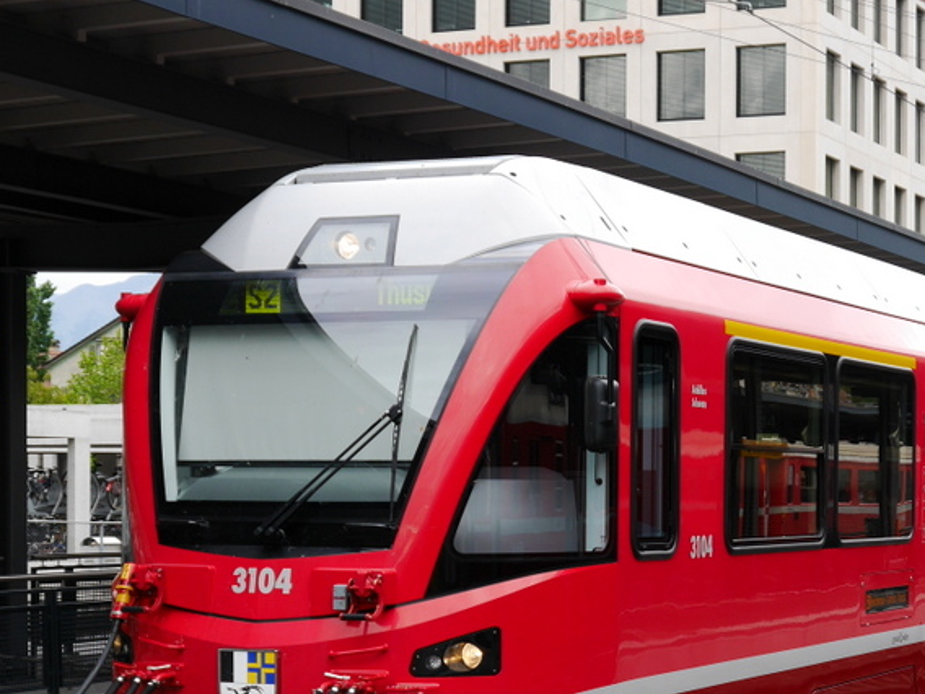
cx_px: 695
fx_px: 2352
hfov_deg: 22.1
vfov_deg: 16.6
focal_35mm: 88
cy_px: 577
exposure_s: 1/125
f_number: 5.6
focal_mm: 25
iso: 160
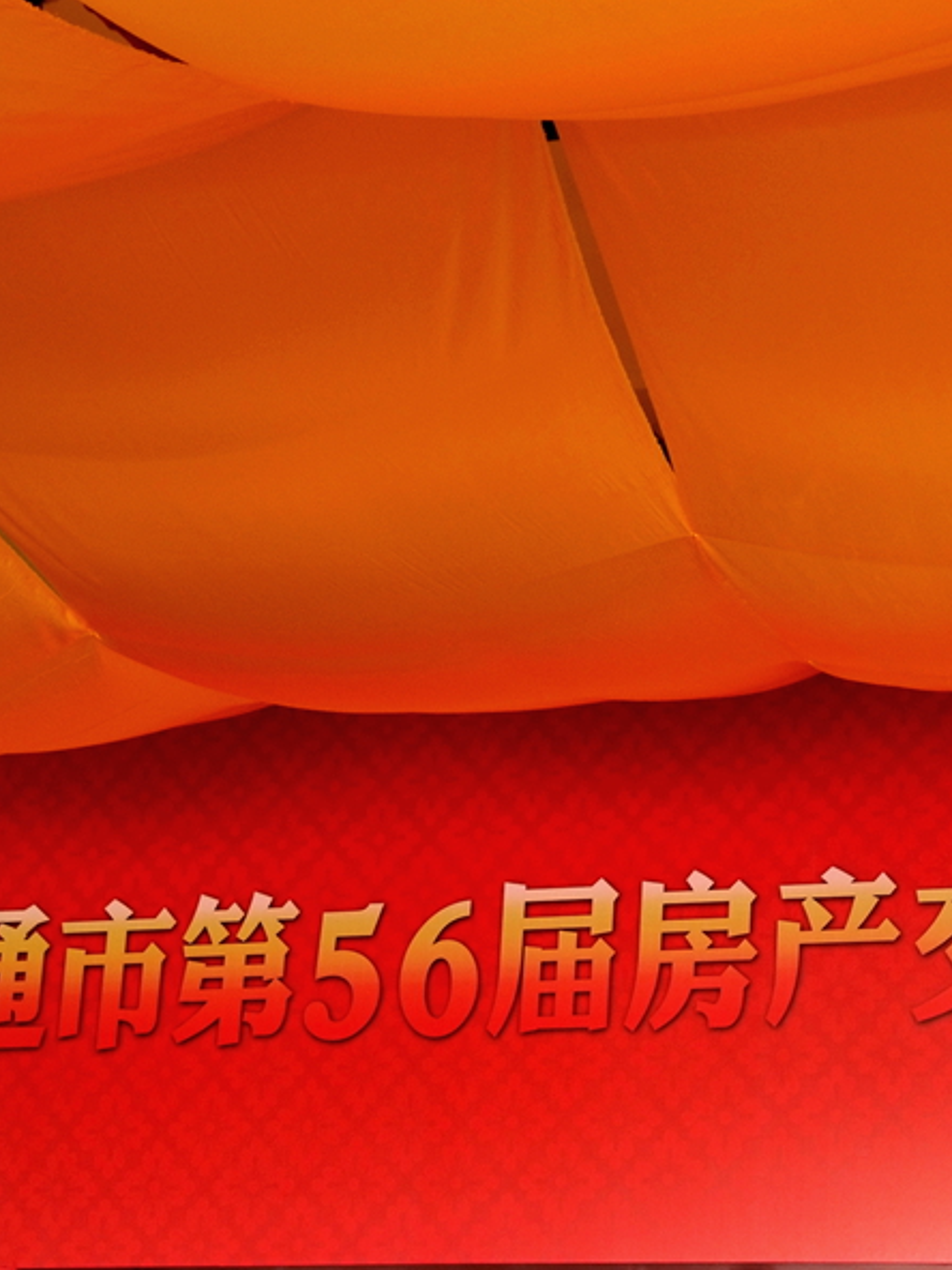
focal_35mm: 70
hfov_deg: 20.9
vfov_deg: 27.8
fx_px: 2567
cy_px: 639
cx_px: 671
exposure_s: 1/57
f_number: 4
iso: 400
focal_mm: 32
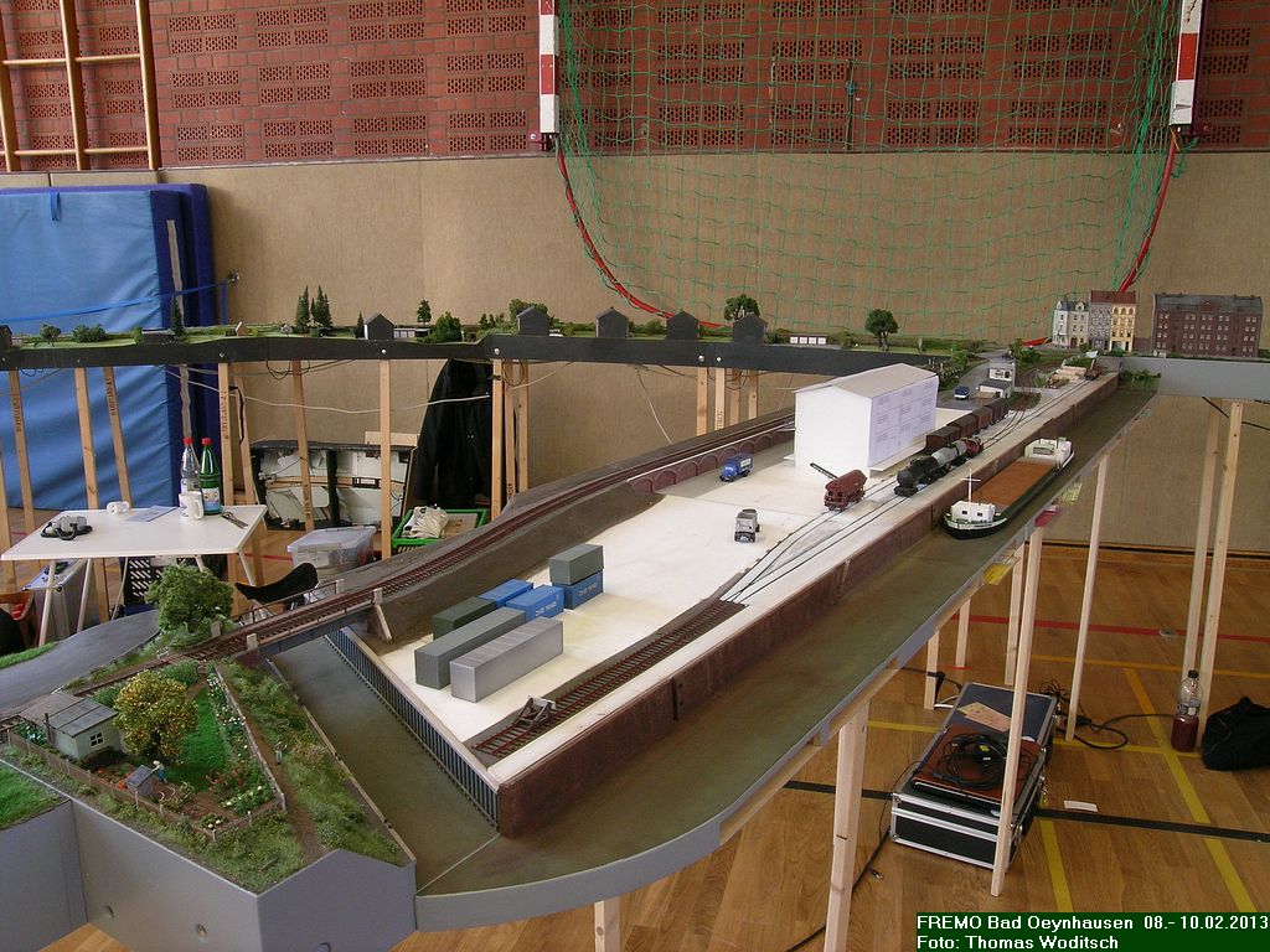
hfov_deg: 63.4
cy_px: 476
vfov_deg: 49.7
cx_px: 635
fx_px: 1027
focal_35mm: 28
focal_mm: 5.8
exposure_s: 1/3.7
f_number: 7.1
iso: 94
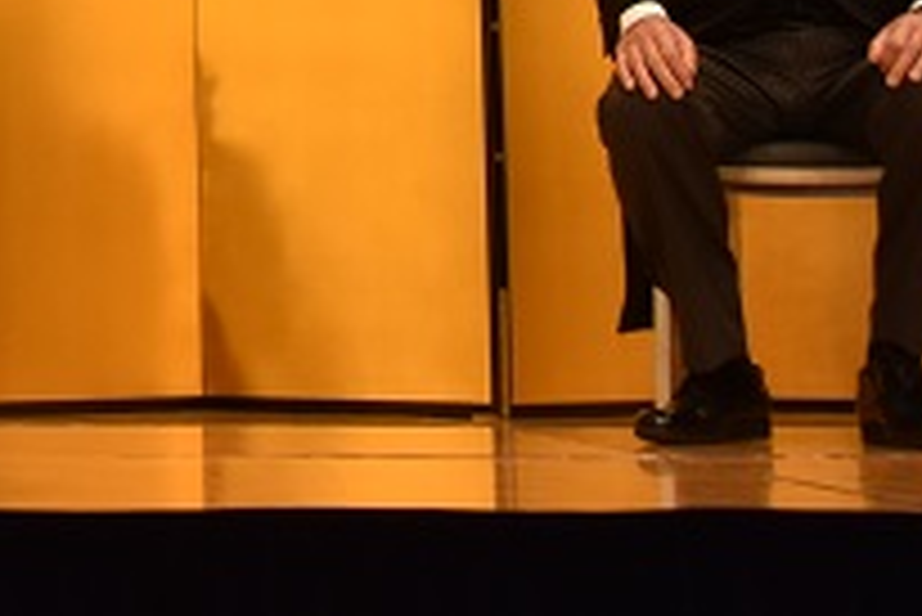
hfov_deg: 12.4
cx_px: -283
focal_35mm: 161
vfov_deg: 7.9
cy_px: -877
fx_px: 4126
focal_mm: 22
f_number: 5.6
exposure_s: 1/125
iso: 560
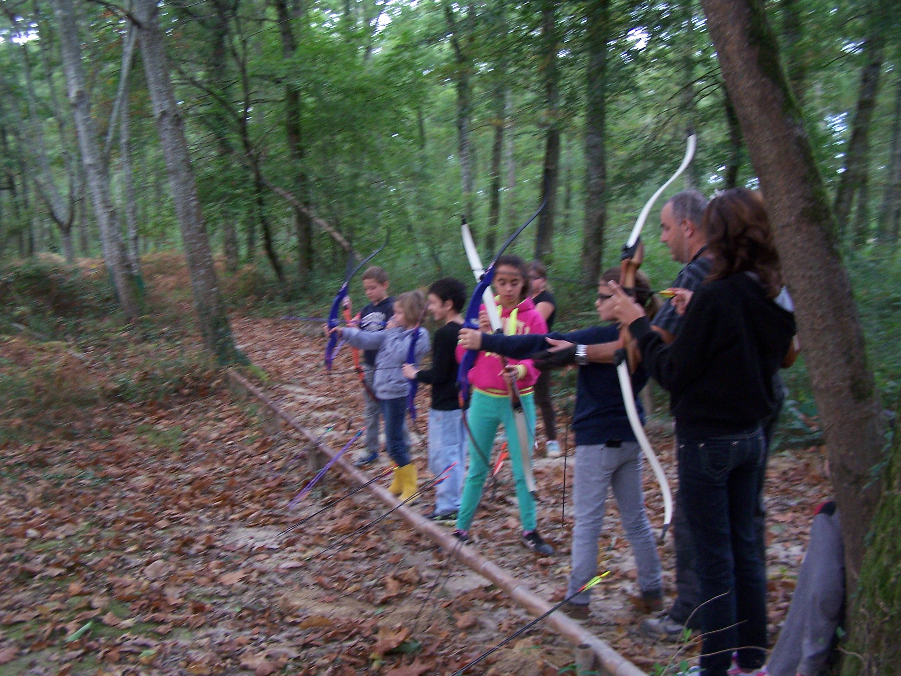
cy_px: 338
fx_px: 989
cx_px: 450
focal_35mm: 38
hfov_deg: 49.0
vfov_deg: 37.7
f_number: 2.8
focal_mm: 6.3
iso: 140
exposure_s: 1/30
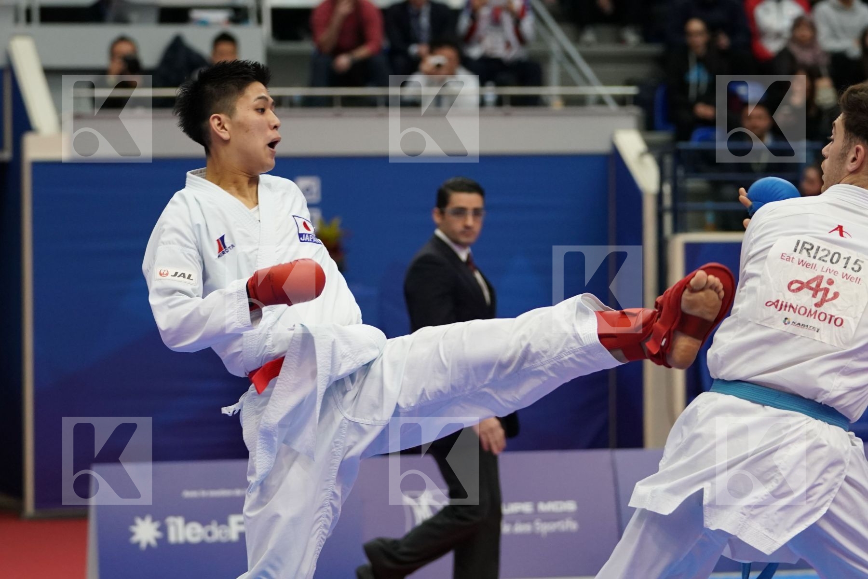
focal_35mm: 142
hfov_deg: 14.4
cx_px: 434
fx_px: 3424
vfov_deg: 9.7
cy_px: 290
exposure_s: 1/1000
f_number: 2.8
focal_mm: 95
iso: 2500
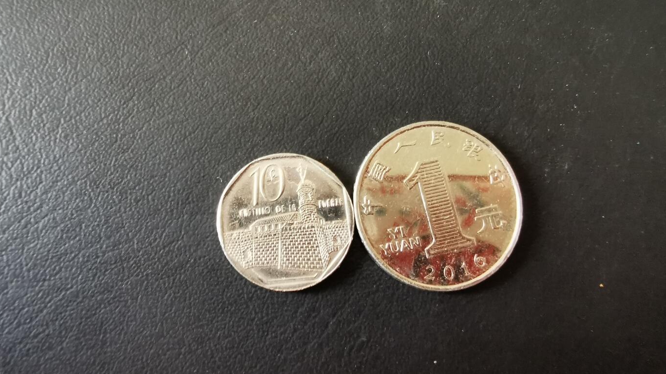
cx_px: 335
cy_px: 137
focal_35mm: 29
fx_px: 512
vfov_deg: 39.9
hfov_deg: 66.1
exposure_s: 1/25
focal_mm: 2.35
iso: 320
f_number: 2.2
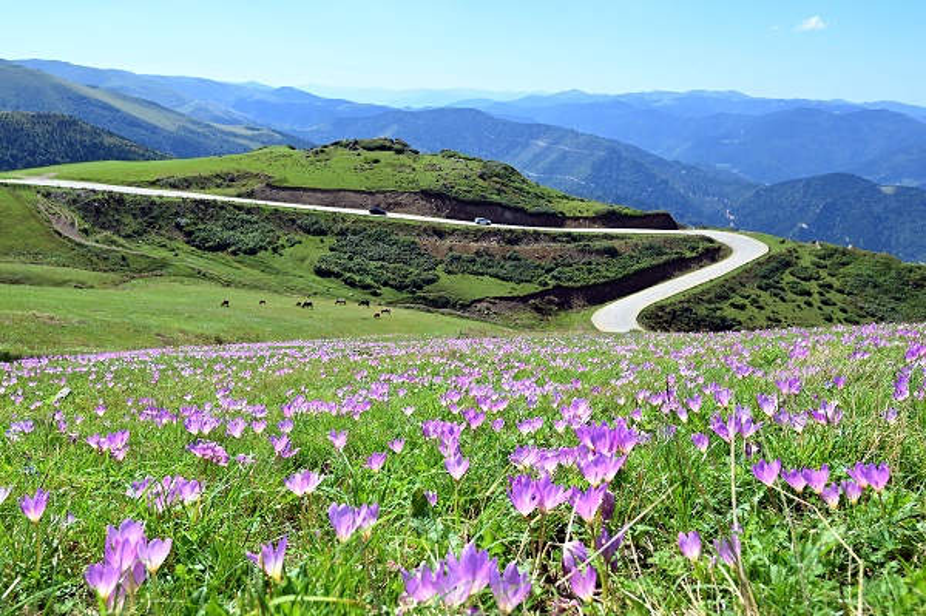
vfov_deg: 44.9
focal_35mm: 29
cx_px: 463
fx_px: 745
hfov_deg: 63.7
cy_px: 308
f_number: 5.6
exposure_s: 1/2000
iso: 500
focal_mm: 19.5
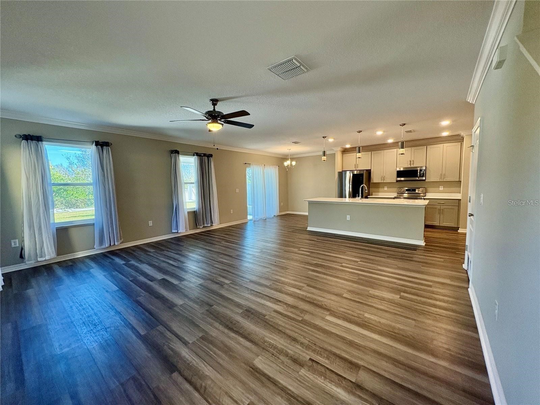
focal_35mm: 14
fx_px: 218
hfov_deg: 102.1
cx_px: 270
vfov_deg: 85.7
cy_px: 202
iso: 320
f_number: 2.2
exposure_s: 1/120
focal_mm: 2.22
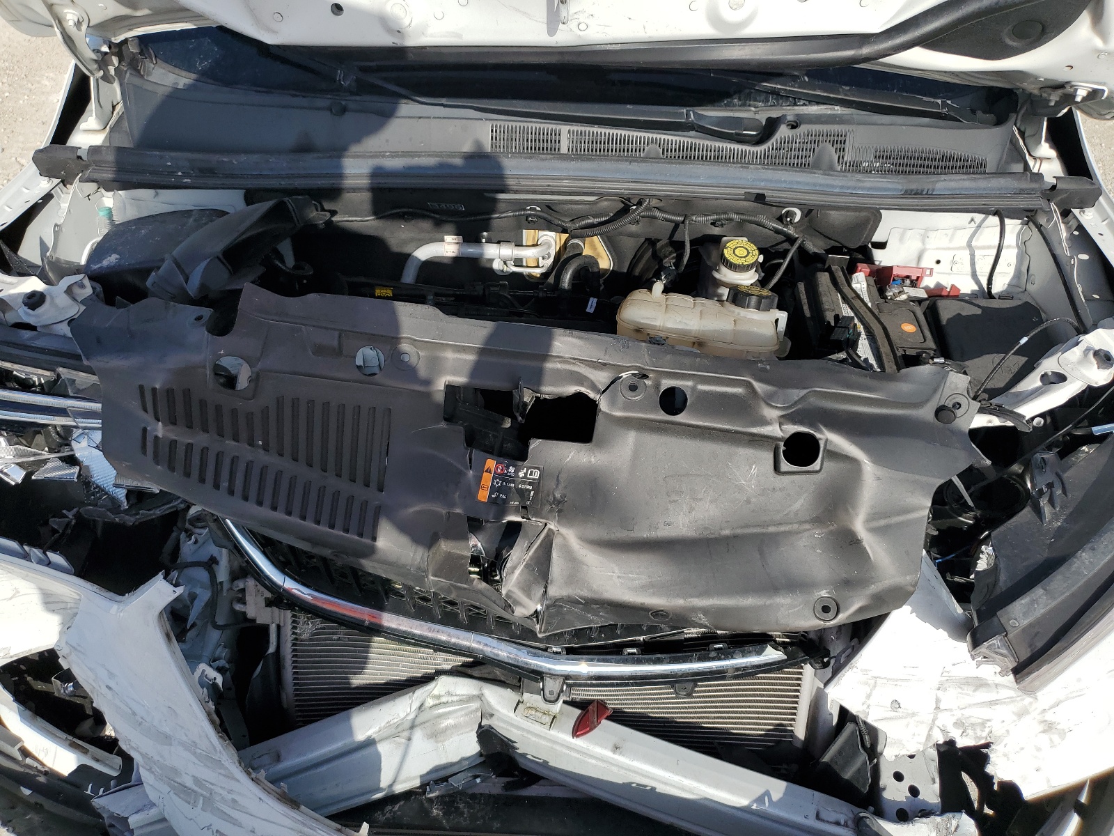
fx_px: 837
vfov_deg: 53.1
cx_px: 557
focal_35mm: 26
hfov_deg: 67.3
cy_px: 418
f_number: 1.5
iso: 50
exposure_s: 1/3333
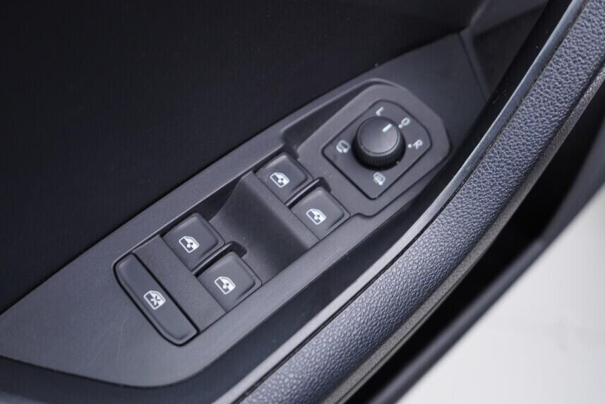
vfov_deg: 31.2
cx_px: 271
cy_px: 193
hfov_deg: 45.4
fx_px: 723
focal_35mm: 43
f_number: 2.8
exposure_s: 1/40
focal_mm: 24
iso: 250
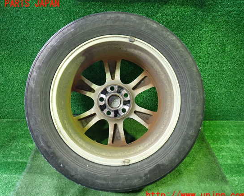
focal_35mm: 27
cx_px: 113
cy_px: 100
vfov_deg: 53.2
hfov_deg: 64.0
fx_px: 195
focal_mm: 4.5
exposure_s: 1/30
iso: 400
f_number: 2
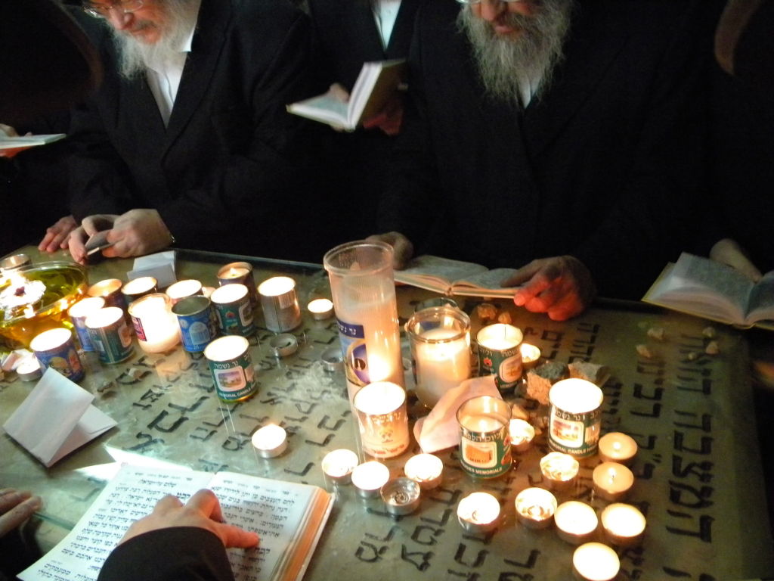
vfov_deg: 49.7
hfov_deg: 63.4
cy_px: 290
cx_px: 387
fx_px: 626
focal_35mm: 28
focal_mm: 5
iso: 800
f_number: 3.5
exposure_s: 1/28.5
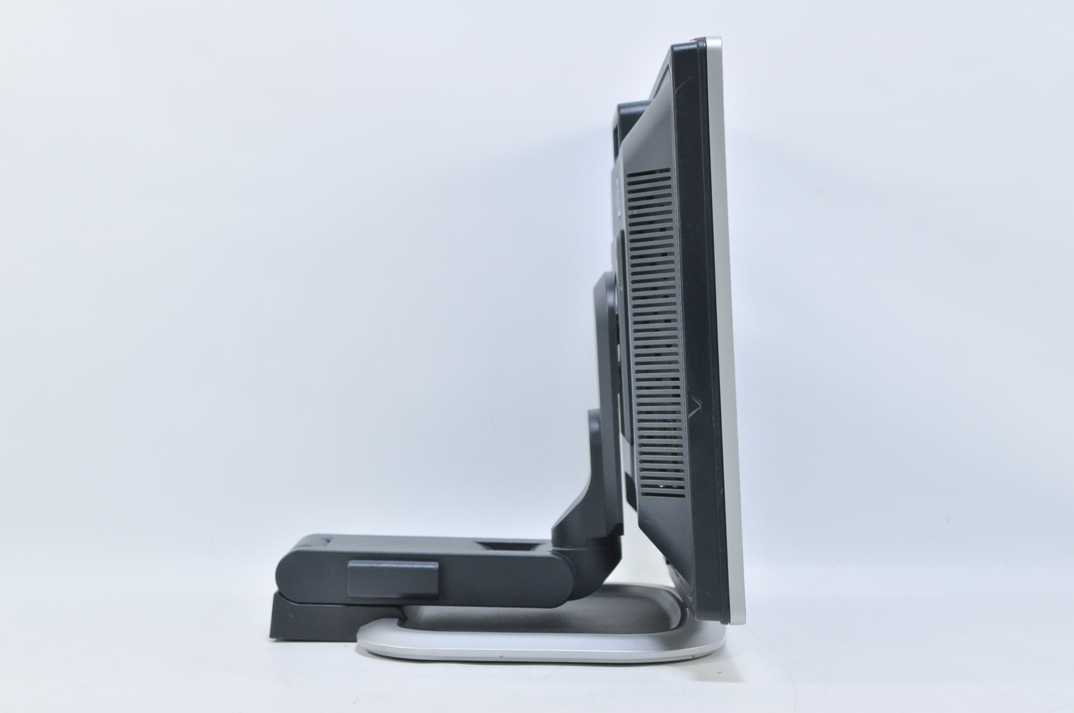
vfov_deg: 16.5
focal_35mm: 82
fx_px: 2458
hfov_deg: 24.6
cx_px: 537
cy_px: 356
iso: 640
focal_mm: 55
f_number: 5
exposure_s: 1/160
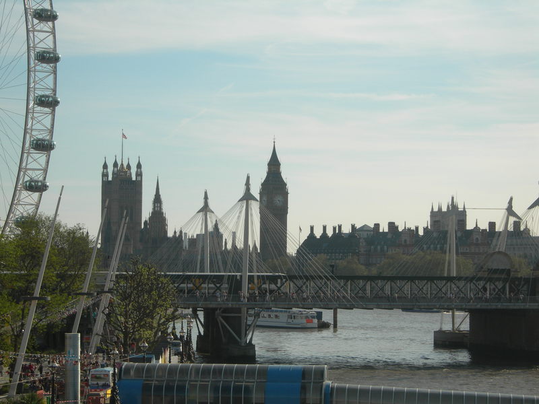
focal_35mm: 113
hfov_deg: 17.4
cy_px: 202
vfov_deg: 13.1
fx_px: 1760
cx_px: 270
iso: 50
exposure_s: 1/280
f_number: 8.2
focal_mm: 23.4
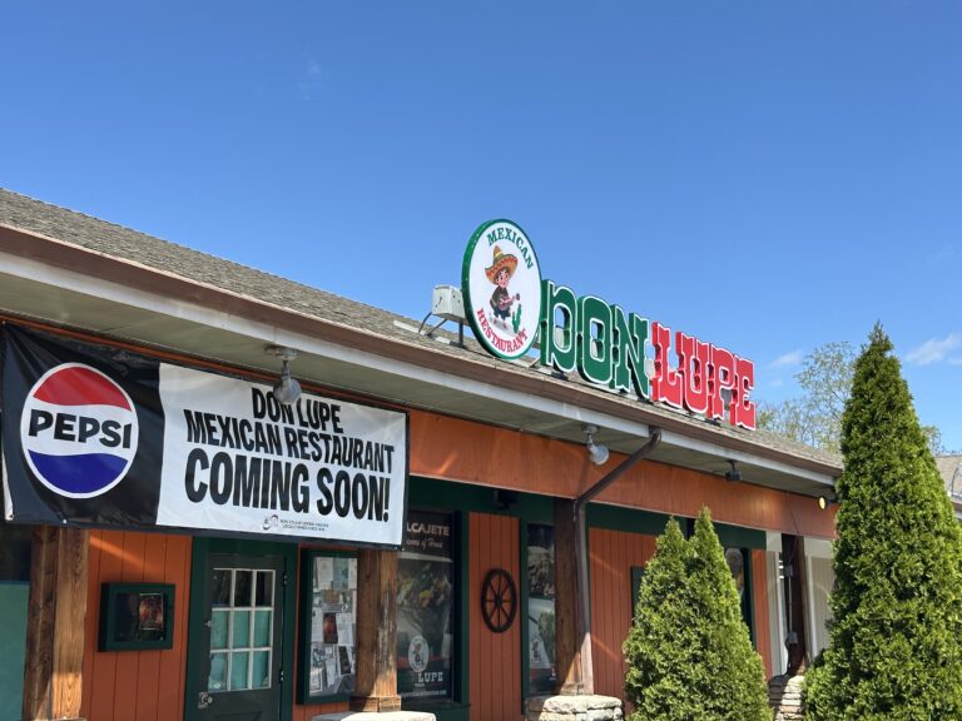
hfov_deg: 39.7
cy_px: 360
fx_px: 1334
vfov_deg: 30.3
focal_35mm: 48
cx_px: 481
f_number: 1.78
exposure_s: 1/2732
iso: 64
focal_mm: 6.86
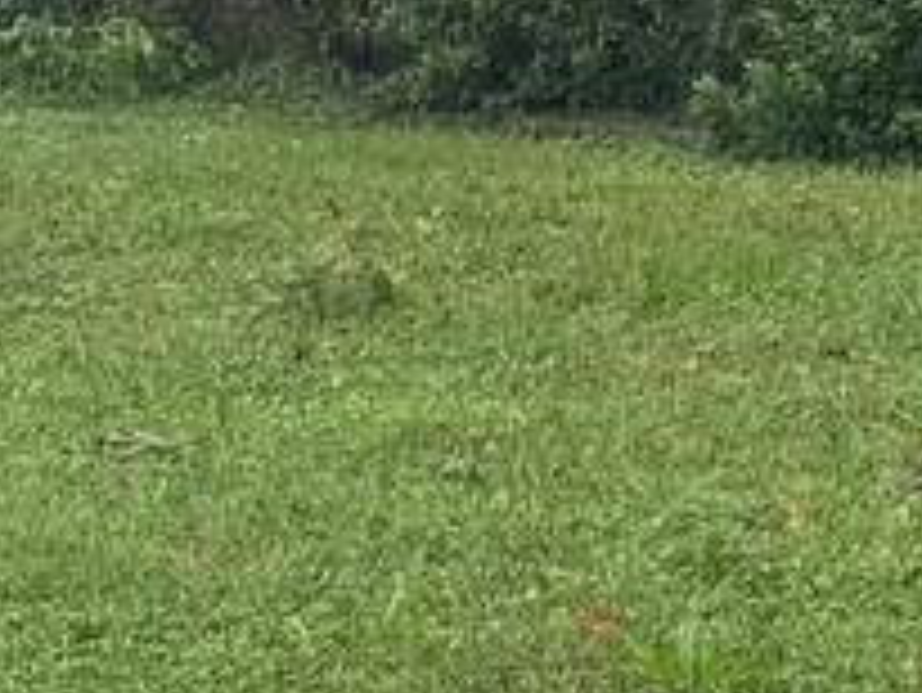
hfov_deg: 13.0
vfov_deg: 9.6
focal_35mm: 150
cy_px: -364
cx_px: 859
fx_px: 3998
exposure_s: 1/1172
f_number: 1.78
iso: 80
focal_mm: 6.76
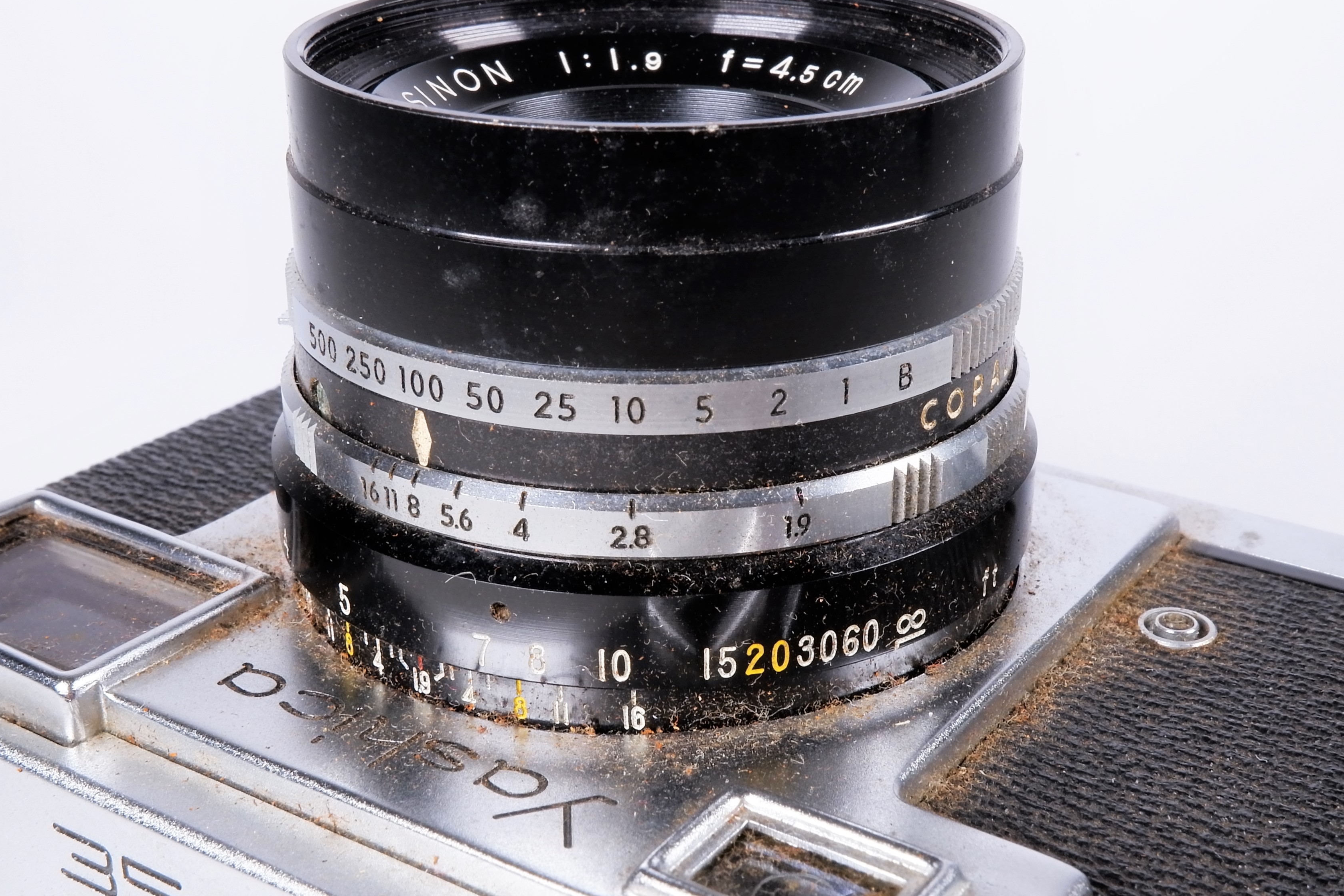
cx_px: 686
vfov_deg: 29.2
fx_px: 1717
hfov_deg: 42.7
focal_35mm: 46
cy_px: 468
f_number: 16
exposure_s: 1/30
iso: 400
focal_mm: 22.2
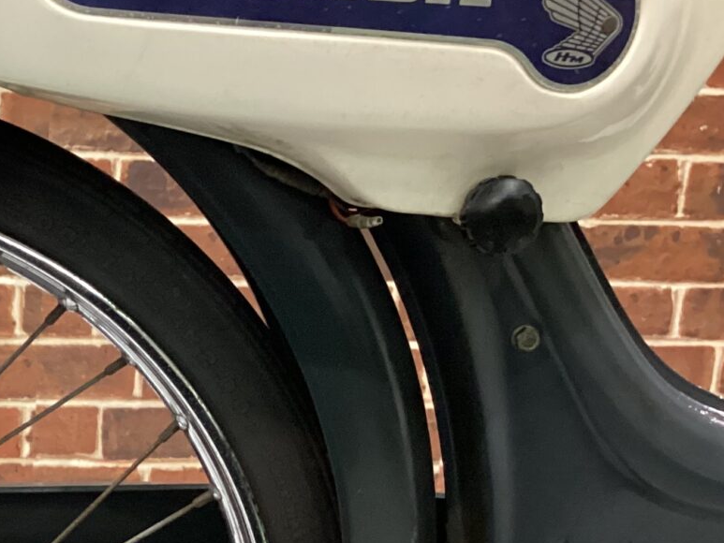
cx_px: -100
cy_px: 578
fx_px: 1611
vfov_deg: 18.5
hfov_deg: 23.5
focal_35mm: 77
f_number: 2.4
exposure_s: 1/40
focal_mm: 3.3
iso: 400
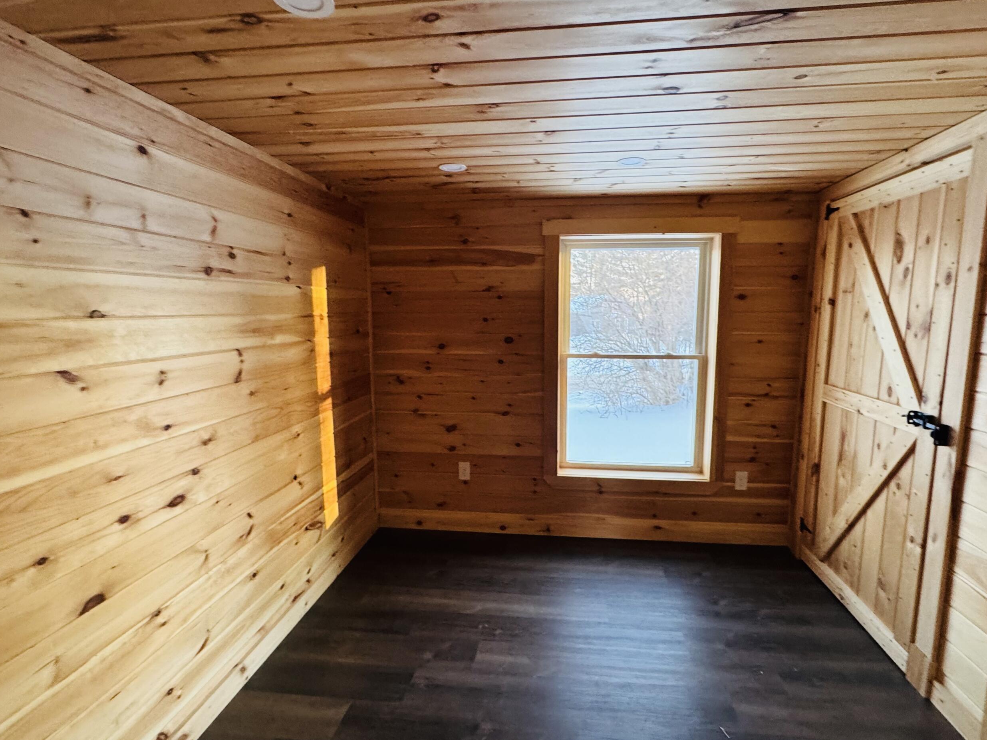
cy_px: 371
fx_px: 485
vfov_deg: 74.7
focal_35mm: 17
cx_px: 519
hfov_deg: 91.0
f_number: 2.2
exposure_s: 1/64
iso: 320
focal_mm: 2.22
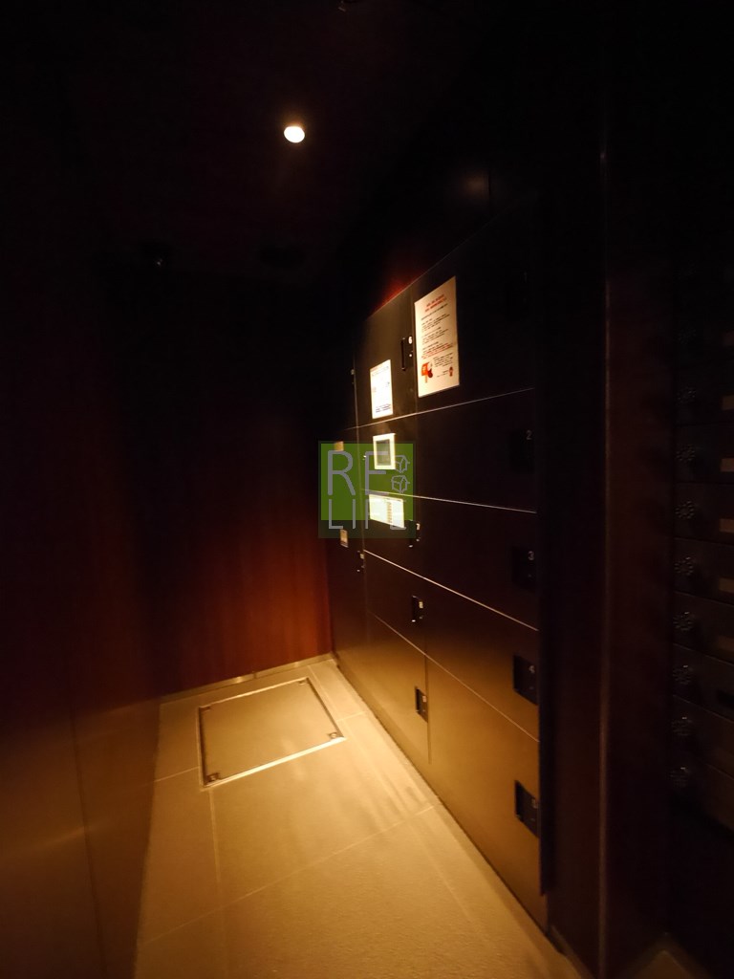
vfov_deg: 102.1
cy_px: 490
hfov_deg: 85.7
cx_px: 367
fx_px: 396
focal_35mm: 14
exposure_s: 1/15
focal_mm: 7
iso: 3200
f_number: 4
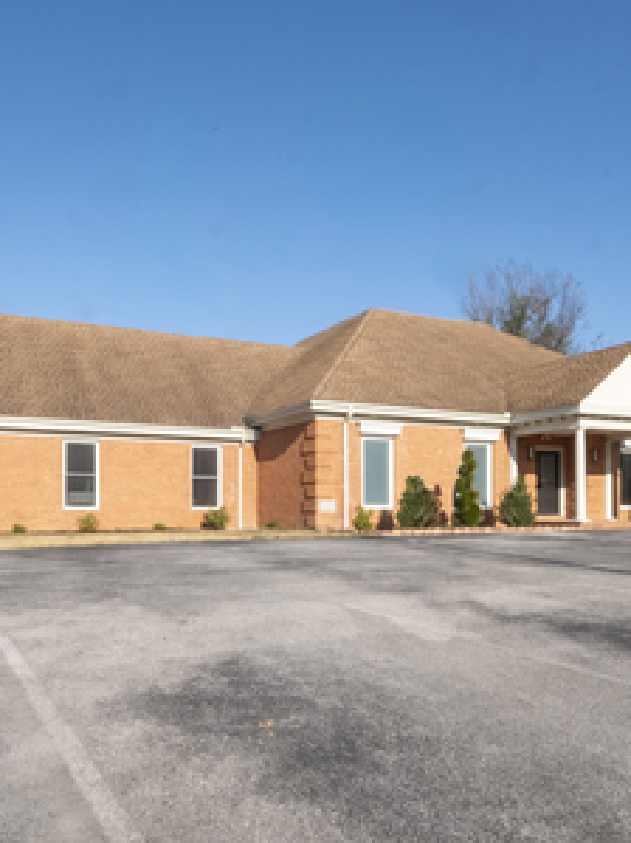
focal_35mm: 27
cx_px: 234
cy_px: 527
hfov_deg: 50.8
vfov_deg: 64.4
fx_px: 657
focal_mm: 9.6
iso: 400
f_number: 22
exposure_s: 1/350
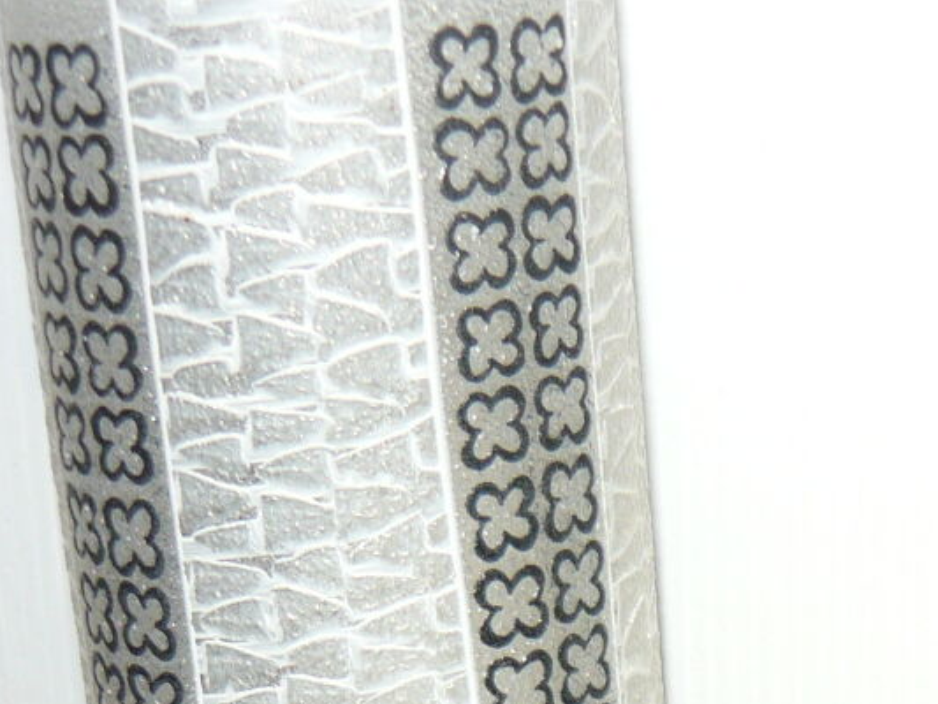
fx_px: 2683
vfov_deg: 14.3
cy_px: 942
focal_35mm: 99
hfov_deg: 18.9
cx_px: 1084
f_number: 2.8
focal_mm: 5.5
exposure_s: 1/30
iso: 100
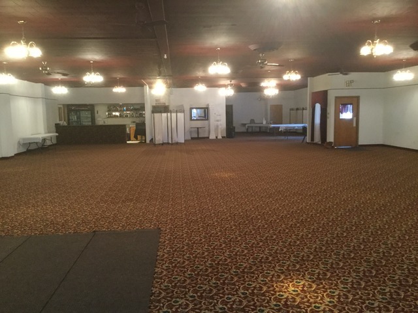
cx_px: 209
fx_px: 374
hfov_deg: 58.4
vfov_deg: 45.4
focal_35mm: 31
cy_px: 156
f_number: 2.4
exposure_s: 1/15
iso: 250
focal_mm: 3.3
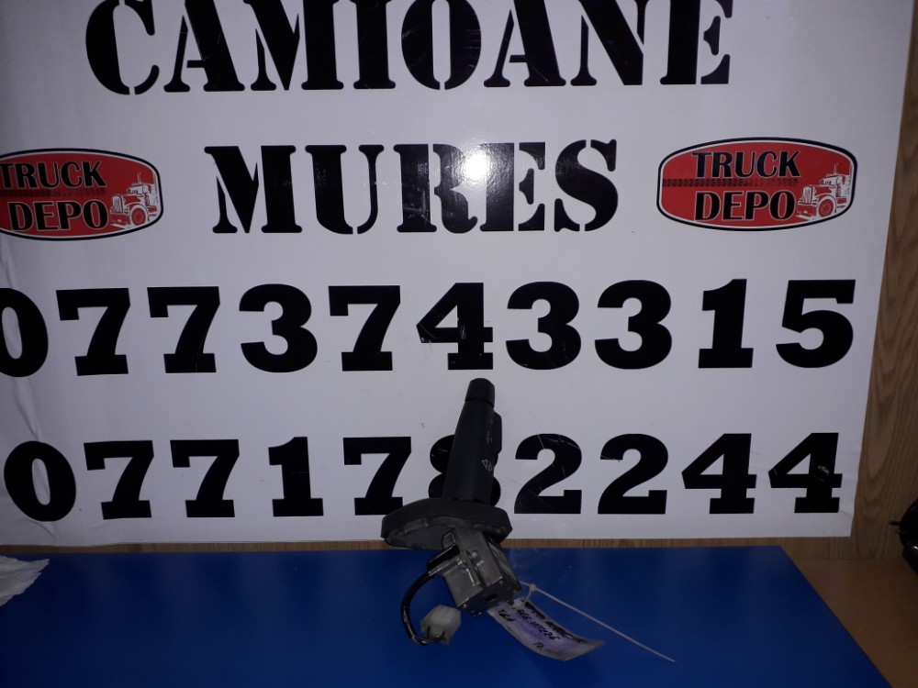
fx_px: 716
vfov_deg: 51.4
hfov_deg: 65.3
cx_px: 459
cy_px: 344
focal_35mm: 27
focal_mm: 3.6
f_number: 1.9
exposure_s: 1/100
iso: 64
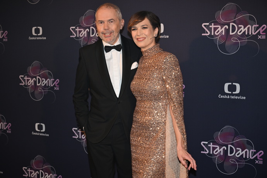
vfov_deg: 23.8
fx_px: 423
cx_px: 134
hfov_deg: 35.1
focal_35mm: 57
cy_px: 89
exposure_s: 1/125
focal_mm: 57
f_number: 5
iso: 1000
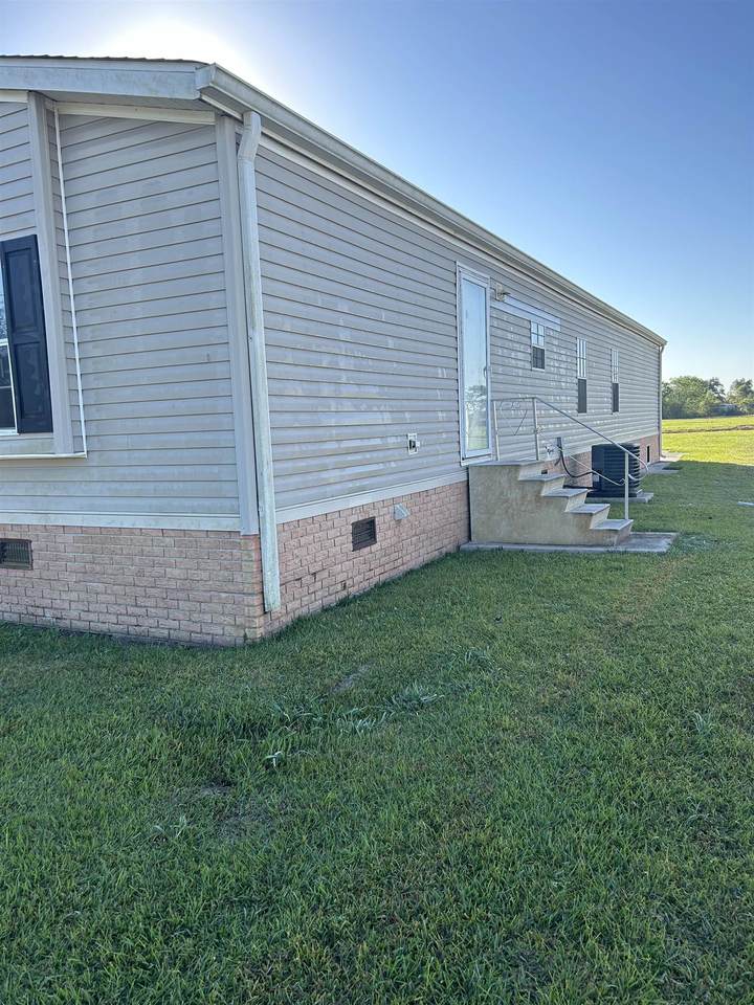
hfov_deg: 53.1
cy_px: 502
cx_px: 377
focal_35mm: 26
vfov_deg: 67.3
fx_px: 755
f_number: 1.5
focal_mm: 5.7
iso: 50
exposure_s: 1/1468
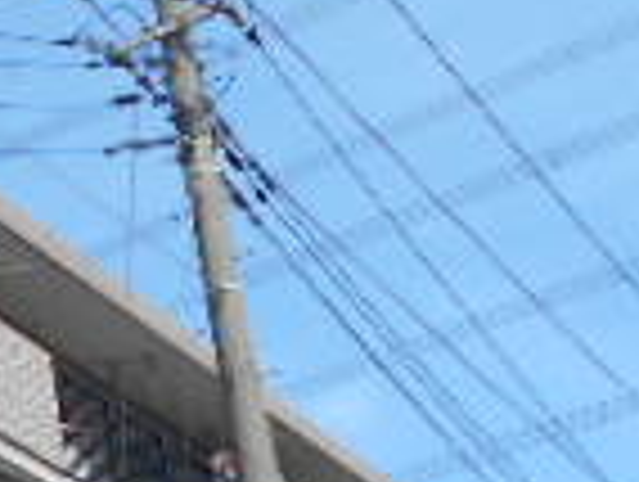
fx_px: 2163
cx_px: -472
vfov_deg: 12.0
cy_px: 761
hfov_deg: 14.9
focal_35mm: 117
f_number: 3.2
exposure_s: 1/800
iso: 80
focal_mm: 4.6
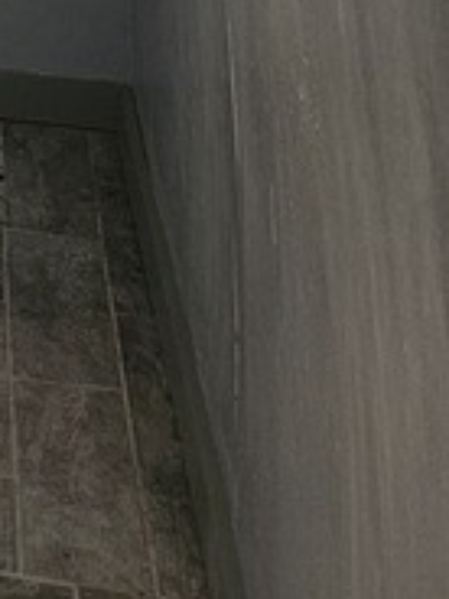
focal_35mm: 135
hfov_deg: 9.1
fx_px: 2335
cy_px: -342
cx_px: -856
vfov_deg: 13.6
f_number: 1.7
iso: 80
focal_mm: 6.3
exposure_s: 1/207
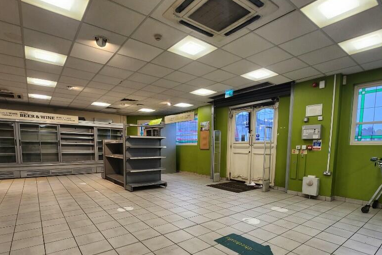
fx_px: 191
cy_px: 169
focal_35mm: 18
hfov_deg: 90.0
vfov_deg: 65.7
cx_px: 198
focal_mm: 1.7
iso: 50
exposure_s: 1/50
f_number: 2.2
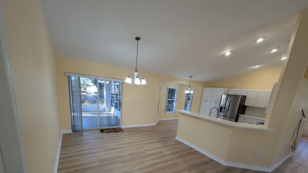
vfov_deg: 71.5
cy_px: 119
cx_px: 154
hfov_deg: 106.8
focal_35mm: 14
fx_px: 114
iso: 106
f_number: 1.95
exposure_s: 1/120
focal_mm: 2.23
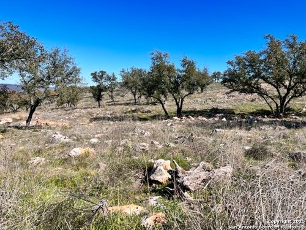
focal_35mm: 26
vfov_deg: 53.1
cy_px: 115
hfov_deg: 67.3
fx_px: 230
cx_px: 153
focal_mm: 5.7
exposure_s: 1/3831
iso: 50
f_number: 1.5
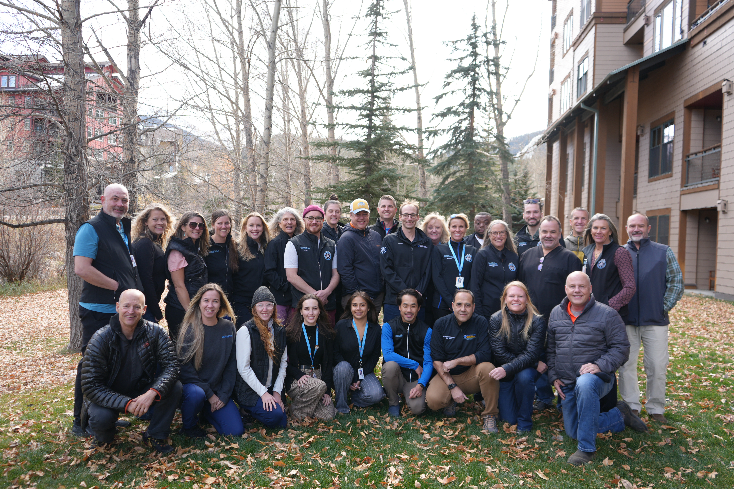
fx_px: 591
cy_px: 244
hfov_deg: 63.7
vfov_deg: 45.0
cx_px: 367
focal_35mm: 29
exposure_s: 1/160
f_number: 4
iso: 160
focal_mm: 29
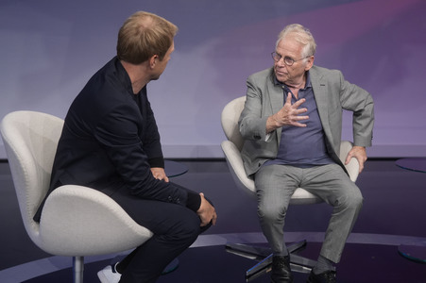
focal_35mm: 45
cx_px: 213
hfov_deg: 43.6
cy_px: 142
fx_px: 532
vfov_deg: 29.8
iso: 640
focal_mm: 30
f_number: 2.2
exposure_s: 1/250
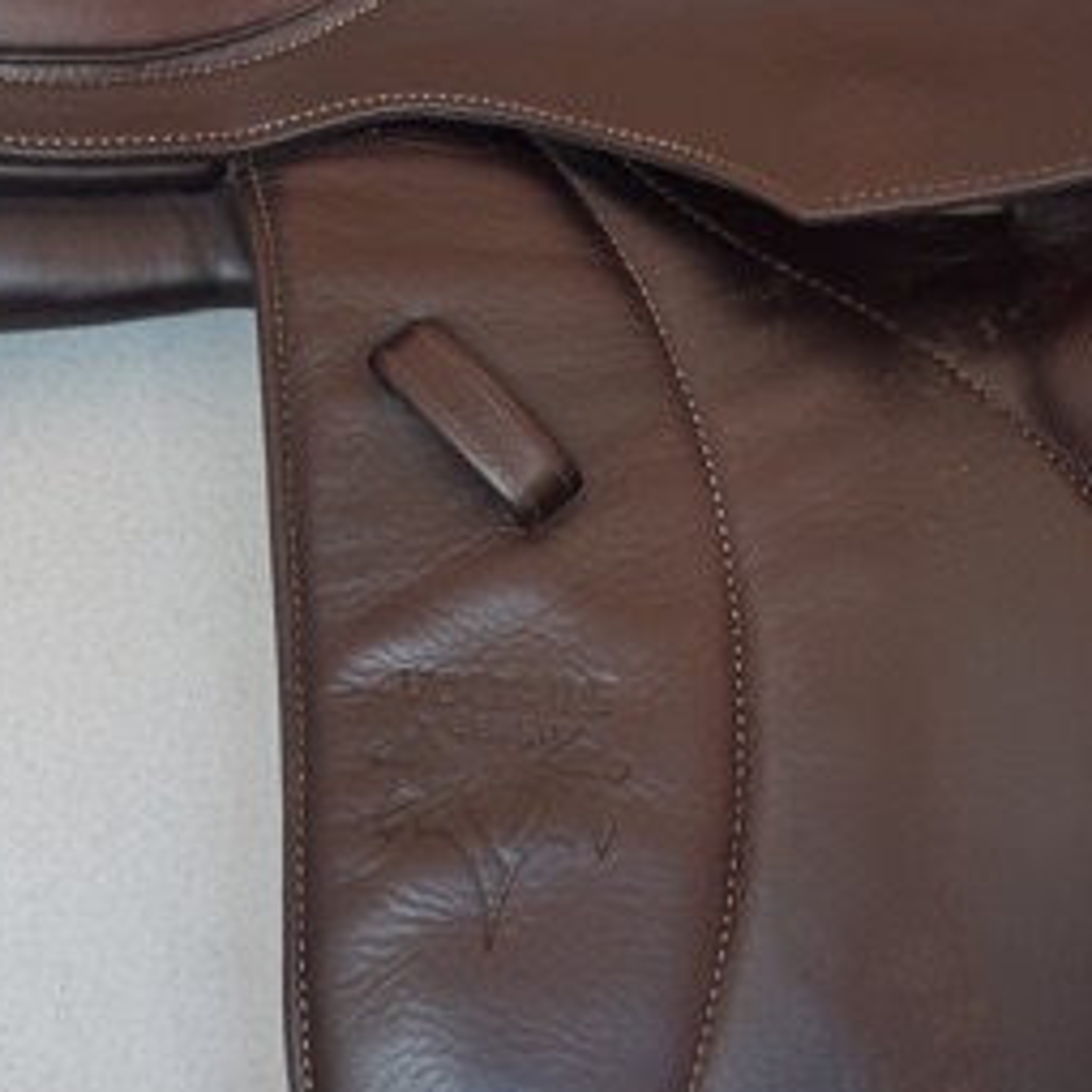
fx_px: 2677
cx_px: 531
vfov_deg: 23.1
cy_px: 512
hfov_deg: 23.1
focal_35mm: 75
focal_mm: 6.76
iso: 100
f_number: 1.78
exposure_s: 1/121
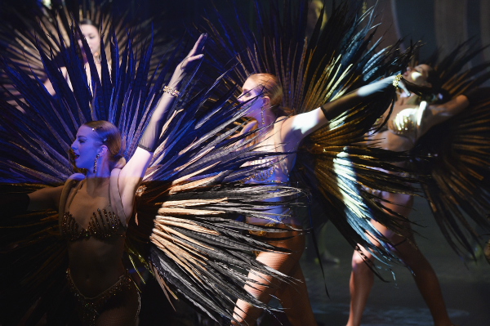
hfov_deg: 6.9
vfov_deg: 4.6
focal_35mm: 300
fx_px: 4080
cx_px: 245
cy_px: 163
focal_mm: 300
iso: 2500
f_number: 6.3
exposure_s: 1/160
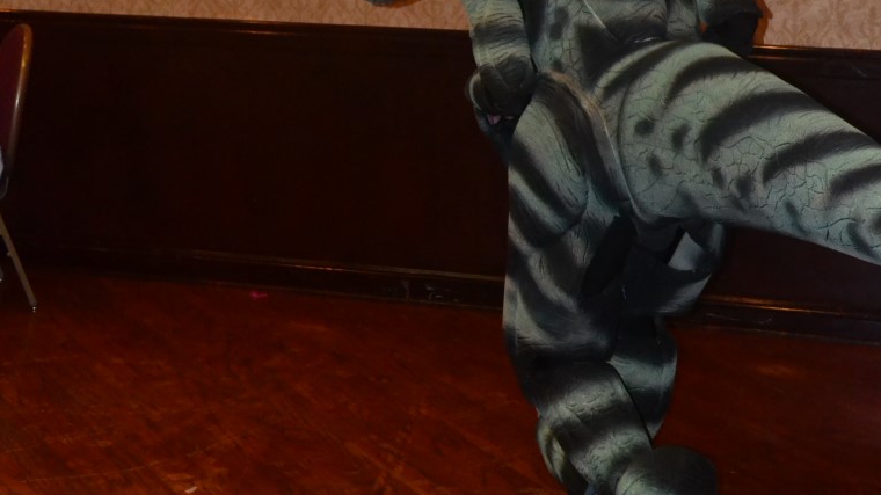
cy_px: 236
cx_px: 443
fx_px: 1892
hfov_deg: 26.2
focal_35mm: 81
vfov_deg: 14.9
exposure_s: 1/60
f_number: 7.1
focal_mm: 34
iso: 3200
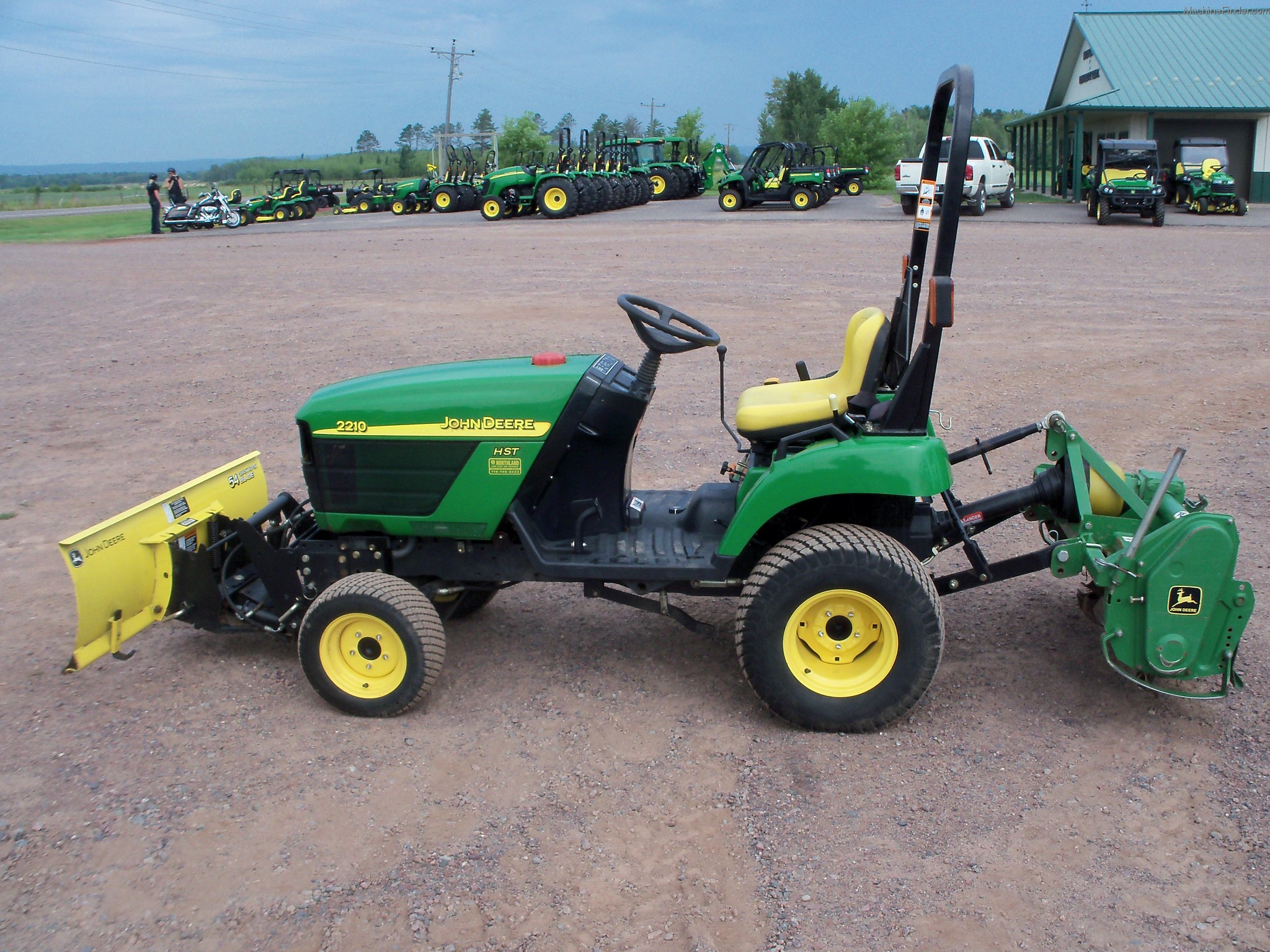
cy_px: 476
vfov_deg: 40.7
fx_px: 1284
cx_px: 635
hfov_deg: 52.6
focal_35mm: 35
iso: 80
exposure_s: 1/320
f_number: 5.5
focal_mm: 6.3
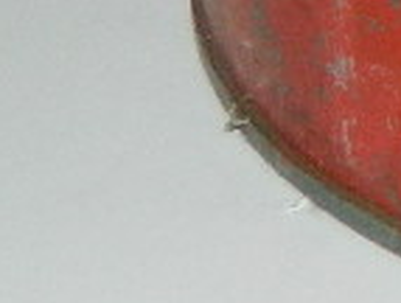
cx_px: 1178
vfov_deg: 5.7
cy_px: -474
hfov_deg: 7.1
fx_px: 2903
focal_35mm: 250
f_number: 9.4
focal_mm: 6.2
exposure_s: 1/40
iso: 200
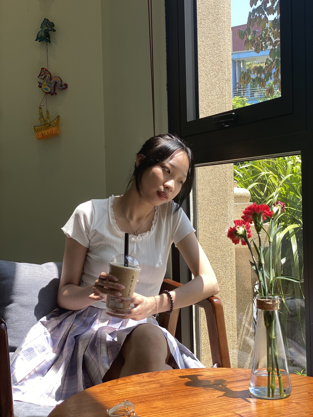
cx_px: 156
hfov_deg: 28.0
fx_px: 627
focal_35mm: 52
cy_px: 208
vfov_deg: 36.8
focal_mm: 6
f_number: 2
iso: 20
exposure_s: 1/393
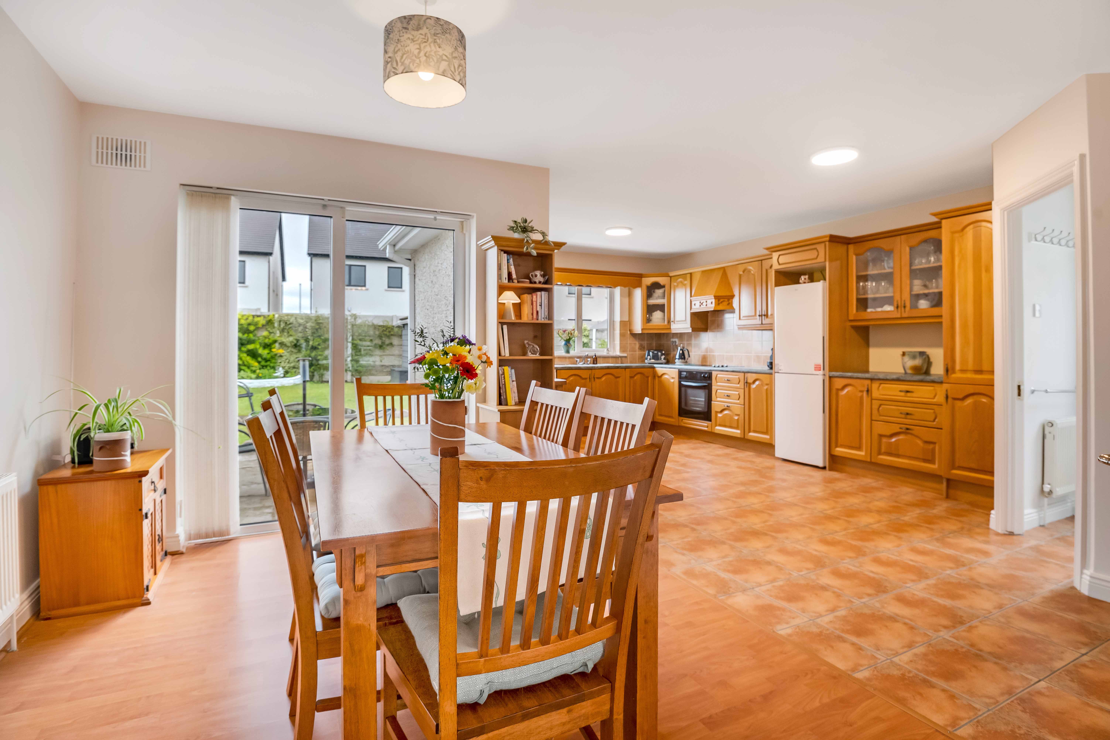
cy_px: 370
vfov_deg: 70.4
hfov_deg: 93.3
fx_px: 524
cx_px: 555
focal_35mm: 17
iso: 640
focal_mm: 17
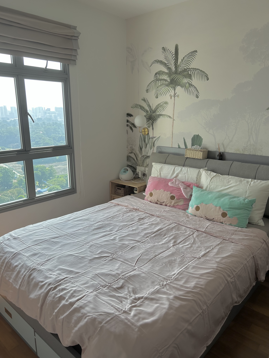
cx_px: 134
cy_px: 179
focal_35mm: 26
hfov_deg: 53.1
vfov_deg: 67.3
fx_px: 269
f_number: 1.5
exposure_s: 1/502
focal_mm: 5.7
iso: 50
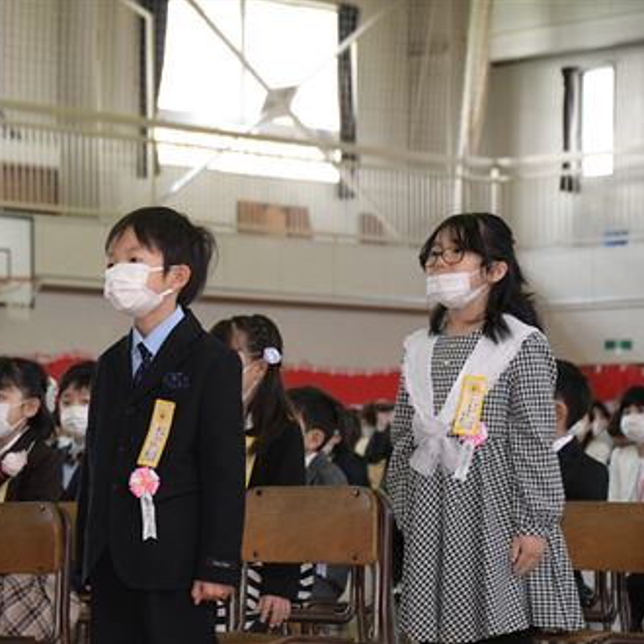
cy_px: 323
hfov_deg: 12.9
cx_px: 164
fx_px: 2842
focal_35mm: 135
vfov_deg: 12.9
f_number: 5
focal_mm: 70
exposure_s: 1/250
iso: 2000
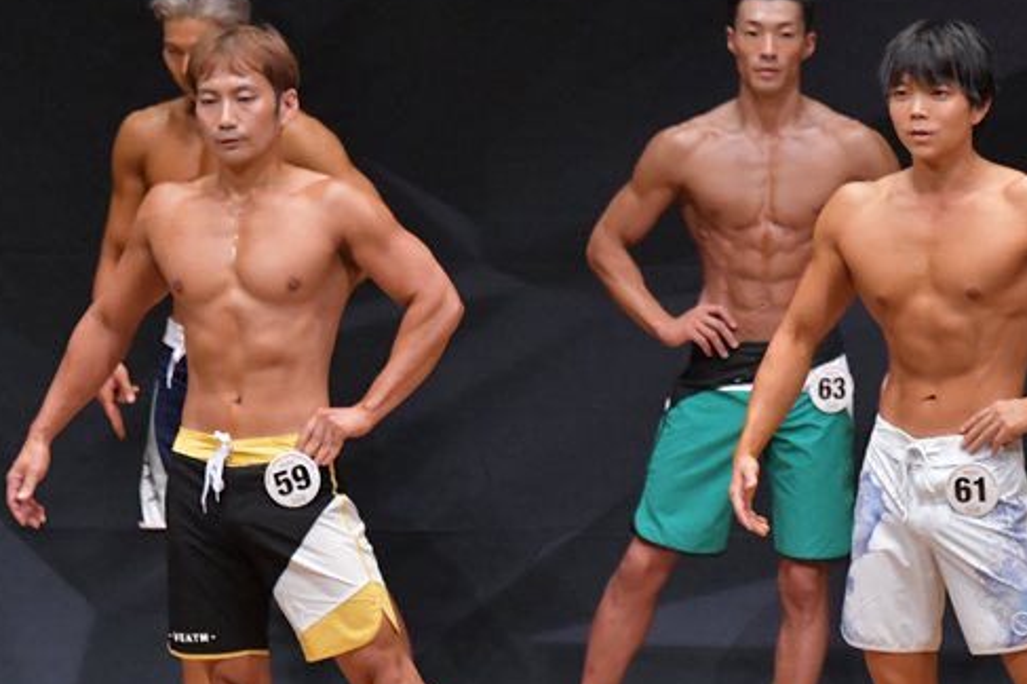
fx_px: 12942
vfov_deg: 3.0
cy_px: 479
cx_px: 634
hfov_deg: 4.5
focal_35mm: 454
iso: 6400
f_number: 5.6
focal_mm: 190
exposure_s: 1/400
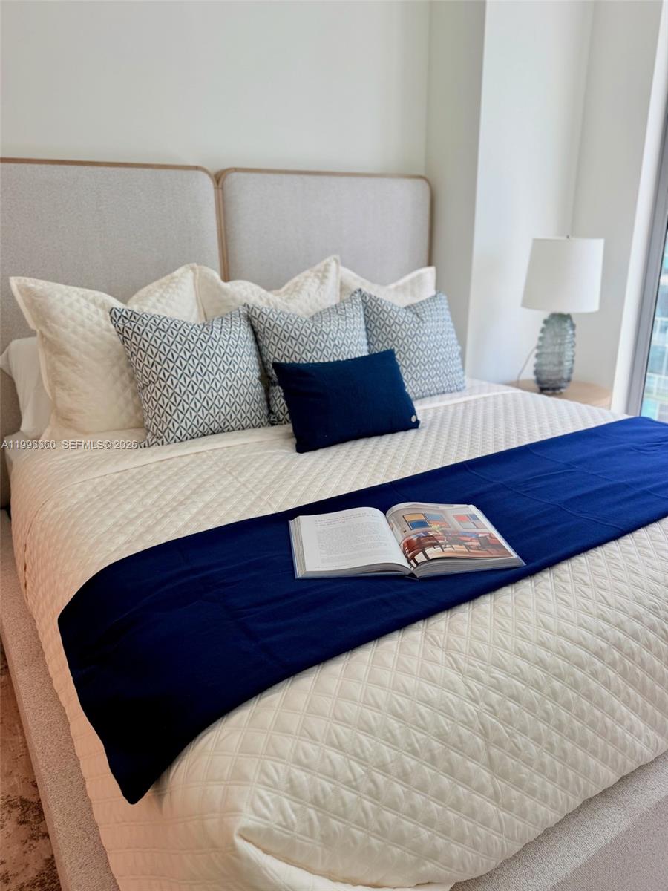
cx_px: 334
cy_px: 446
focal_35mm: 24
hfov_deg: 56.8
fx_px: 618
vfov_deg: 71.6
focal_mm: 6.76
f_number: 1.78
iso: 64
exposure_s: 1/178
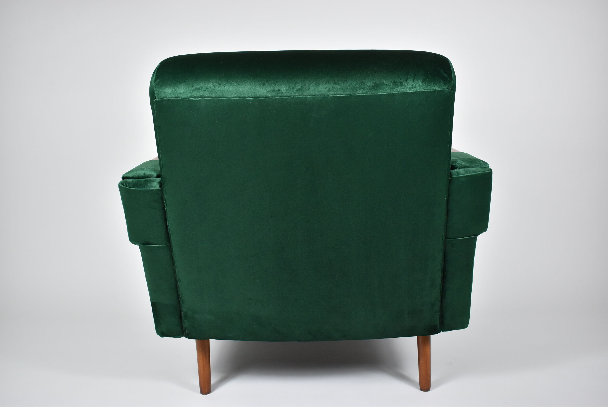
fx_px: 634
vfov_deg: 35.6
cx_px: 304
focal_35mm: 38
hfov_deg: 51.2
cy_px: 204
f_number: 4.5
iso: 800
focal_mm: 25
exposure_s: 1/125
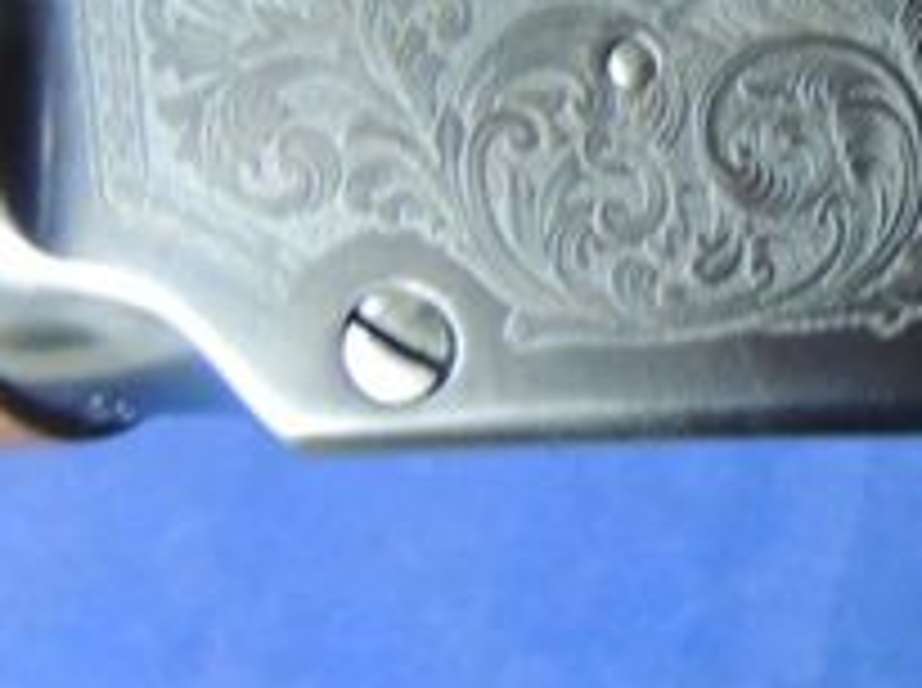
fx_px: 1968
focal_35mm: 74
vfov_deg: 19.6
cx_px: 1311
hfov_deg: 22.5
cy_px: 110
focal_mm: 4.3
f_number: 3
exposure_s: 1/5
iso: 800
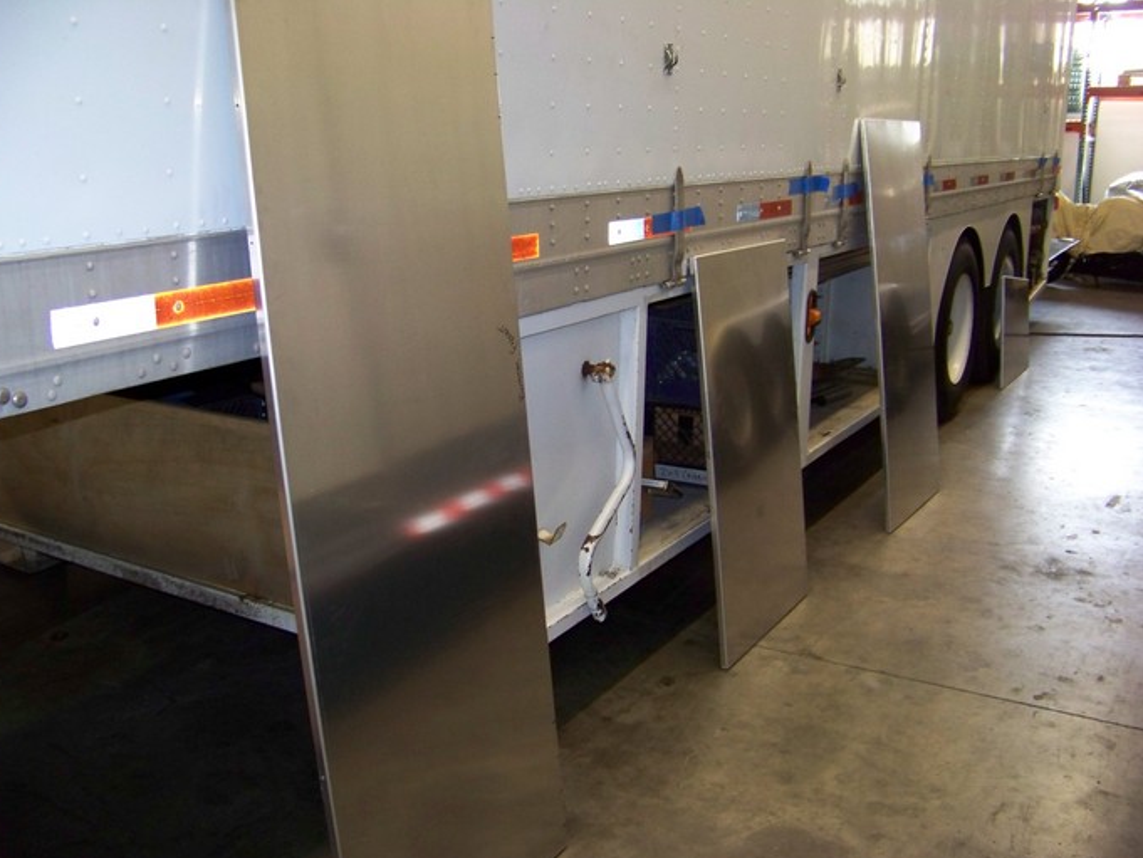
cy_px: 437
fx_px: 1222
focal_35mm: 37
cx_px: 562
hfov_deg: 50.1
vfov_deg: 38.7
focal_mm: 5.85
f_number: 2.8
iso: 200
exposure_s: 1/30
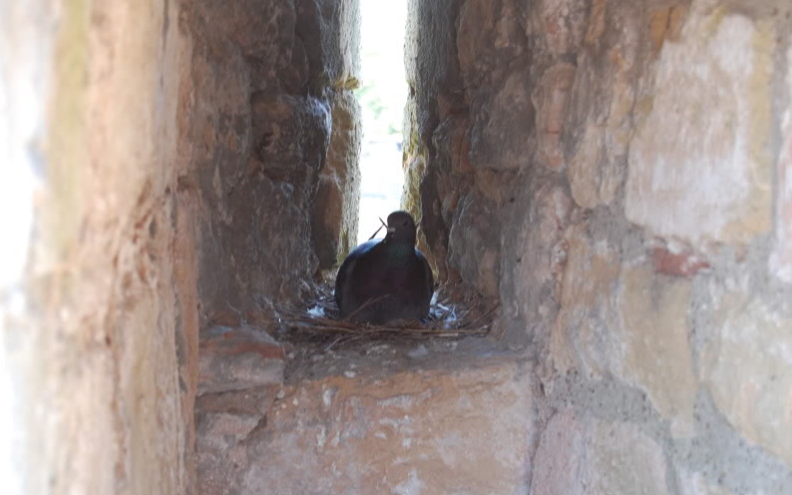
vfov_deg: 15.4
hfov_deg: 24.5
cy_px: 264
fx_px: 1824
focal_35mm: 85
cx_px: 396
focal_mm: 55
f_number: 5.6
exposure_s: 1/30
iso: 800
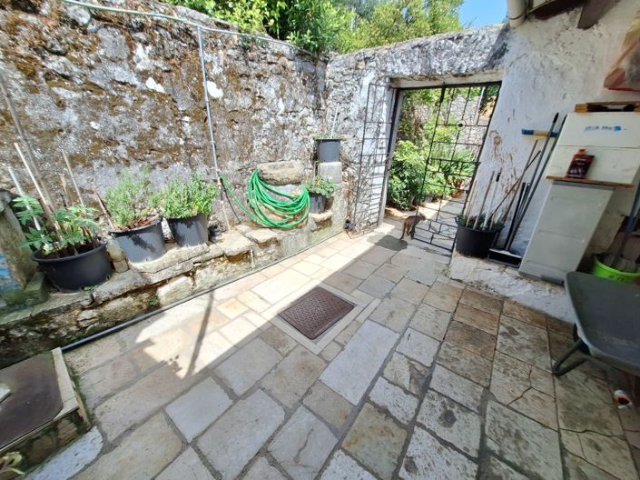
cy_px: 240
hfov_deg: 106.2
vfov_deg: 89.9
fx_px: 240
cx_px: 320
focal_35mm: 13
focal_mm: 1.74
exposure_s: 1/950
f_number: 2.2
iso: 40
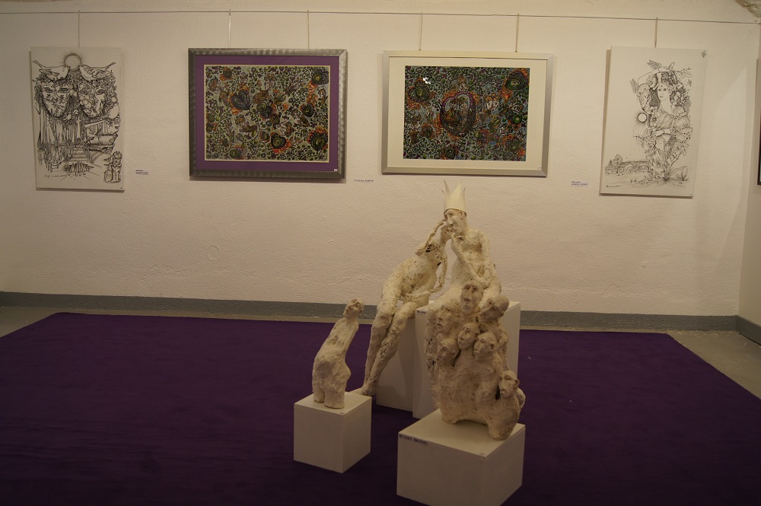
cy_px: 253
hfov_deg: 62.0
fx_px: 634
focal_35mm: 30
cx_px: 380
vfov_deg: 43.5
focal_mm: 20
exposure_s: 1/40
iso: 200
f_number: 4.5
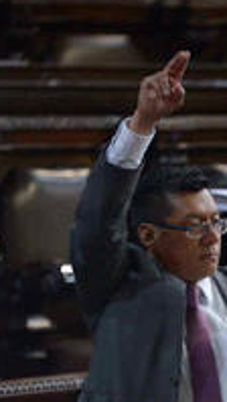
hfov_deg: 2.4
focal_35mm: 507
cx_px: 251
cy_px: 313
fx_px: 5402
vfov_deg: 4.3
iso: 3200
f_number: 2.8
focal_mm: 200
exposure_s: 1/160
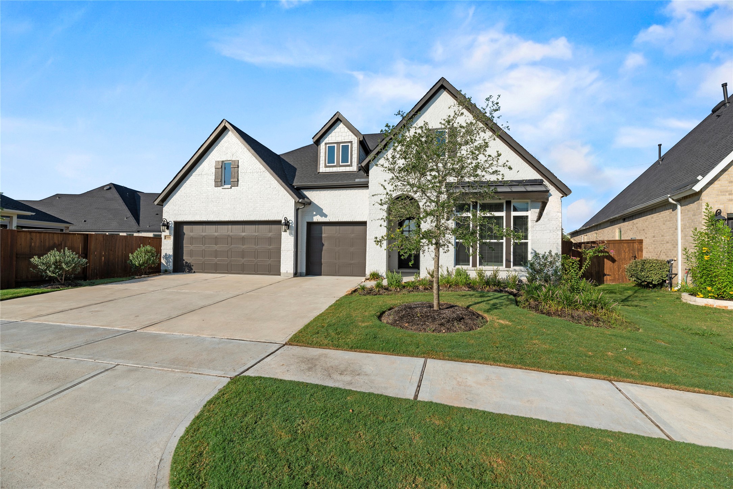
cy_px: 244
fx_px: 305
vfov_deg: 77.4
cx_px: 366
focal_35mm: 15
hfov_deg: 100.4
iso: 100
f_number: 8
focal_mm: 15
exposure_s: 1/400
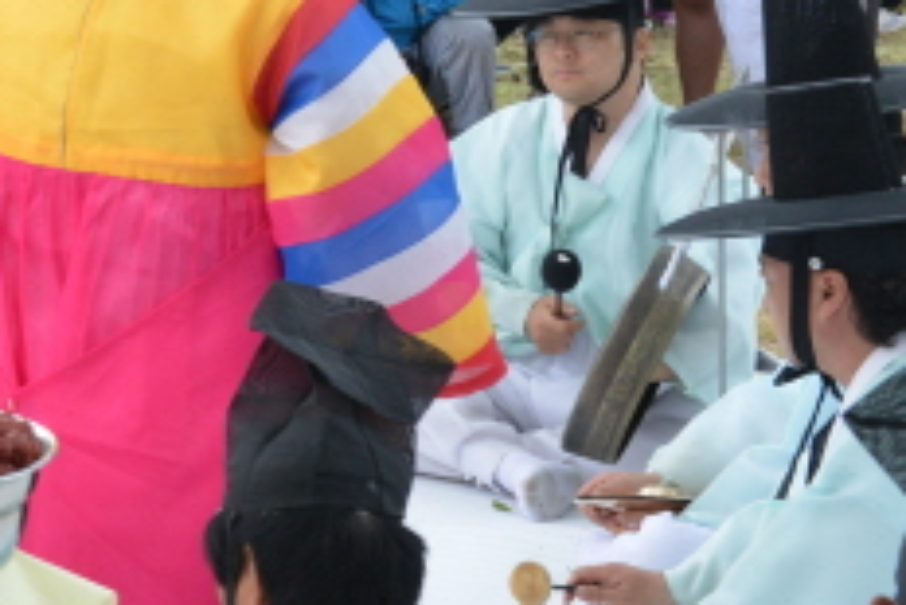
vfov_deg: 8.8
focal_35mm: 155
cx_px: -676
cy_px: -135
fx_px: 3903
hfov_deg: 12.2
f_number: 8
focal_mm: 40
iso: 800
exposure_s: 1/200
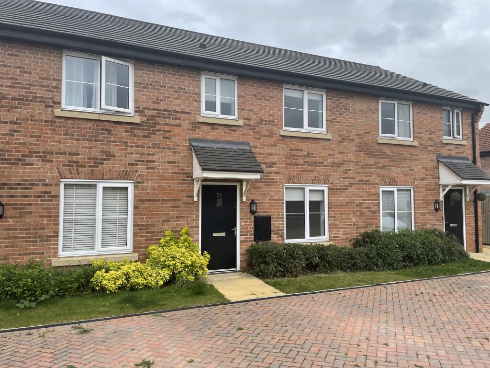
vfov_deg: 53.1
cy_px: 184
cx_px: 245
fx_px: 368
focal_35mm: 26
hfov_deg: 67.3
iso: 32
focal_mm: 4.2
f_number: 1.6
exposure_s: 1/1147
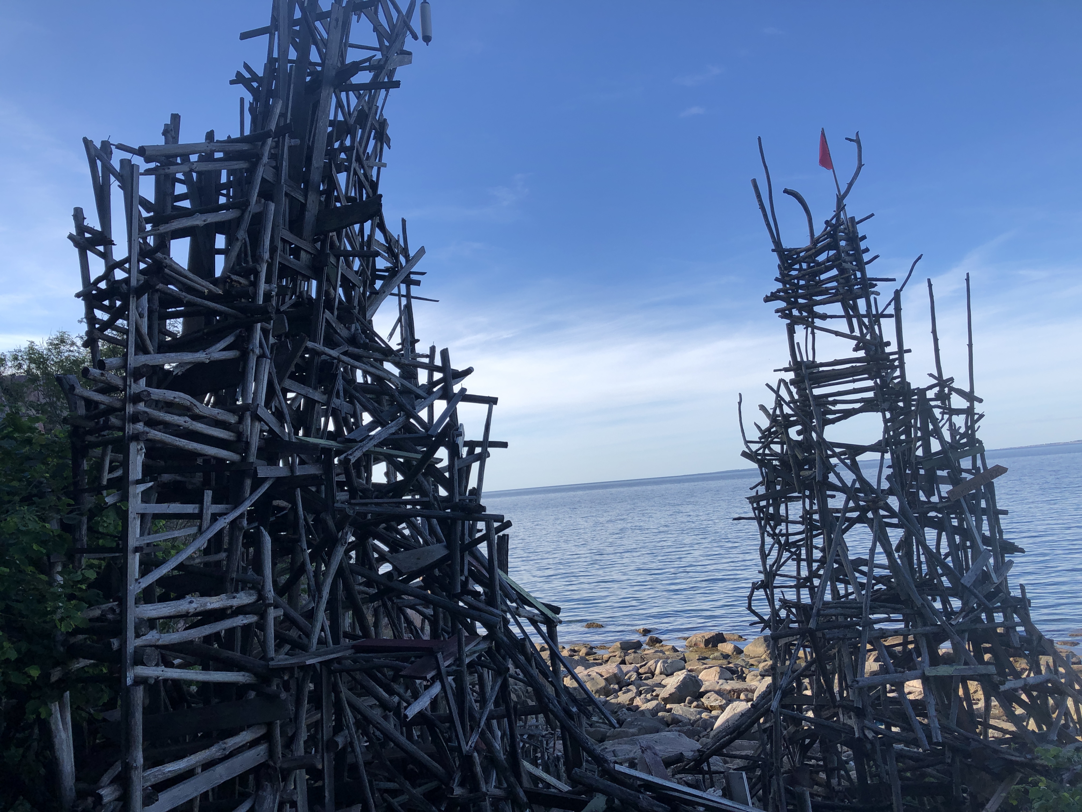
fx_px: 875
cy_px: 406
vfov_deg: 49.7
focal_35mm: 28
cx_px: 541
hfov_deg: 63.4
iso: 20
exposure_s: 1/1021
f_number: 1.8
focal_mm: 3.99
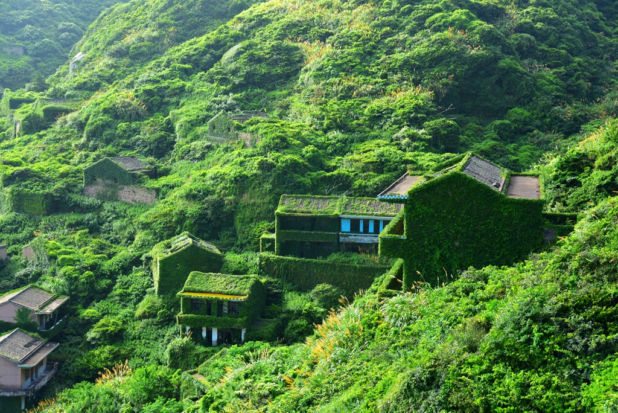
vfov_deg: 26.0
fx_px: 893
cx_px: 309
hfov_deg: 38.2
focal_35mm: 52
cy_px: 206
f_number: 5.6
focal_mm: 52
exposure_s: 1/125
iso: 100
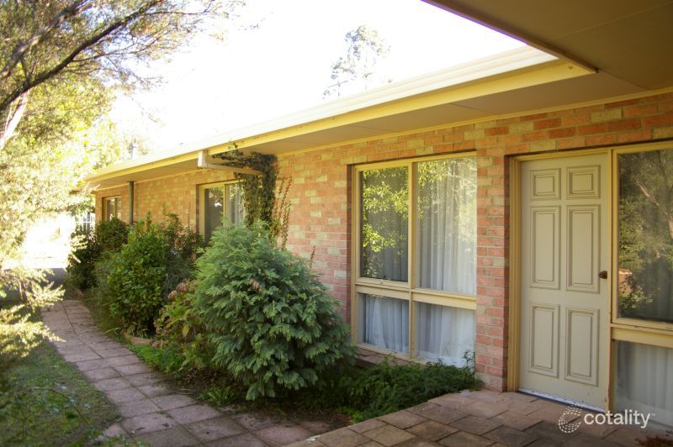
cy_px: 224
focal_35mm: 27
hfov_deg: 67.4
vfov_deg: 47.9
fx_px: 504
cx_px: 336
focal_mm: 18
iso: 200
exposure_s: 1/60
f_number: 4.5
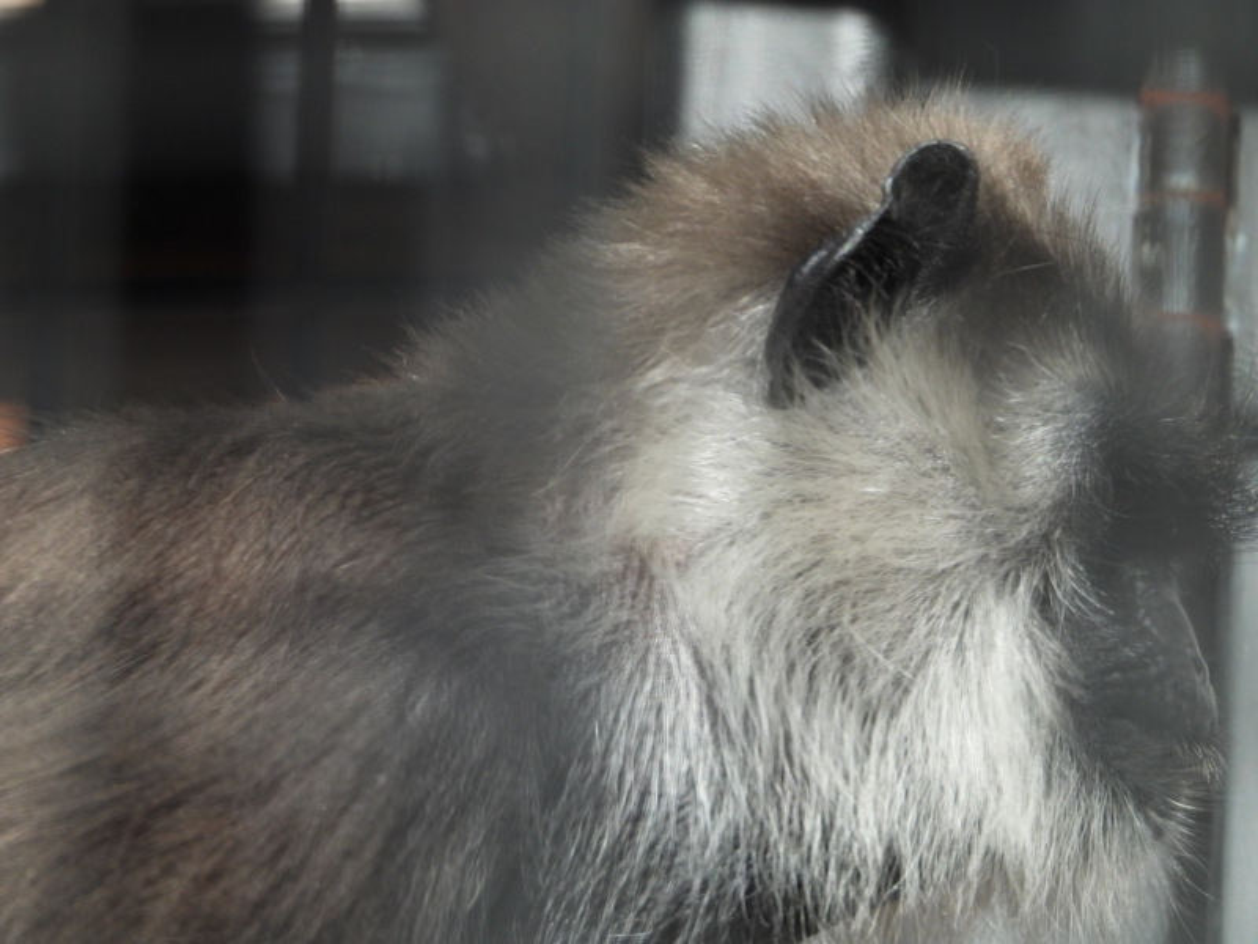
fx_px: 33798
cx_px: 629
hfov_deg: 2.1
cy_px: 472
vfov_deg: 1.6
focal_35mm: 930
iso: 220
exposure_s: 1/500
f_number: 5.6
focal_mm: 167
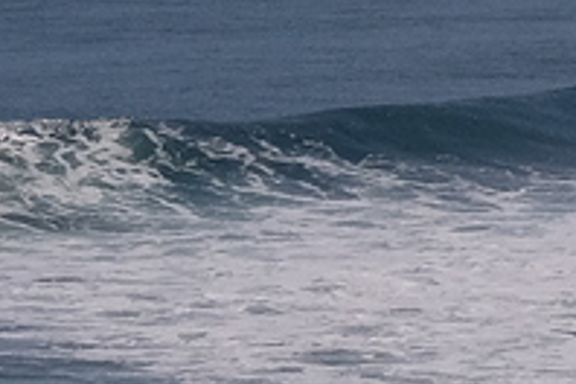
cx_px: 797
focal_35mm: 650
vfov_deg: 2.1
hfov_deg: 3.2
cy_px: 31
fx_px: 10399
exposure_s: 1/420
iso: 800
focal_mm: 55
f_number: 18
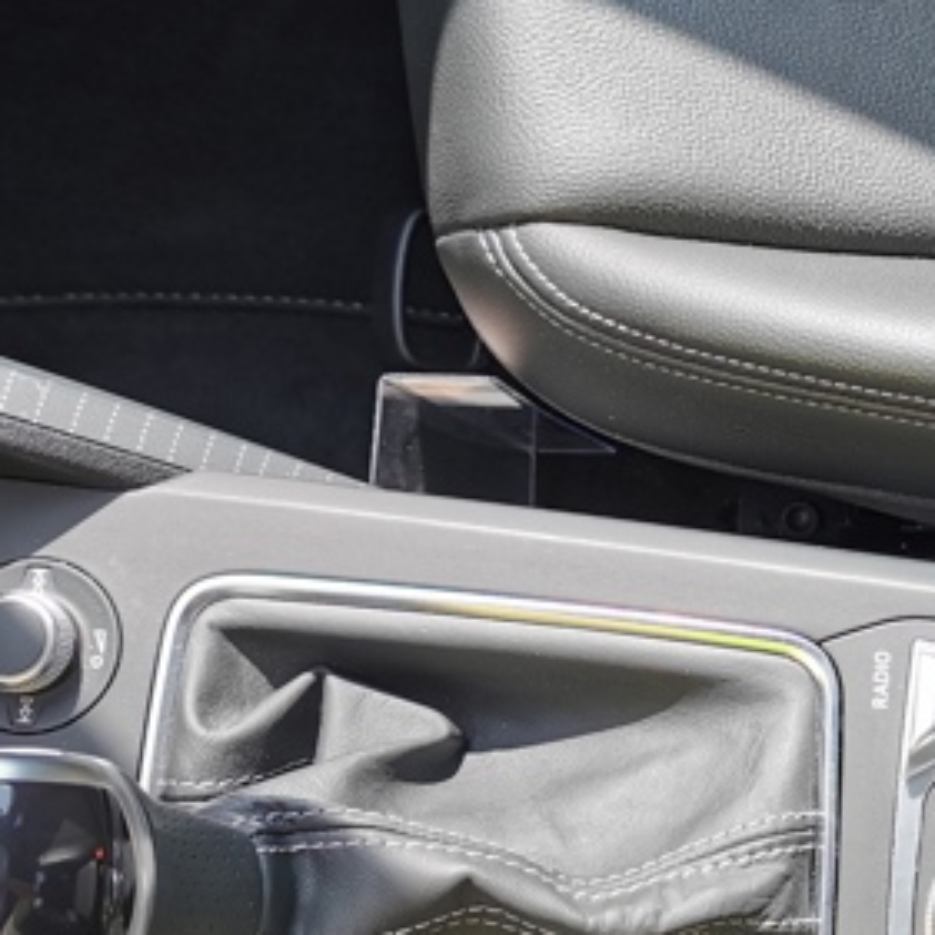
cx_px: 925
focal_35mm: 68
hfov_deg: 24.3
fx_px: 2078
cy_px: 672
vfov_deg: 25.1
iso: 50
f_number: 1.8
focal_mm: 5.58
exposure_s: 1/519
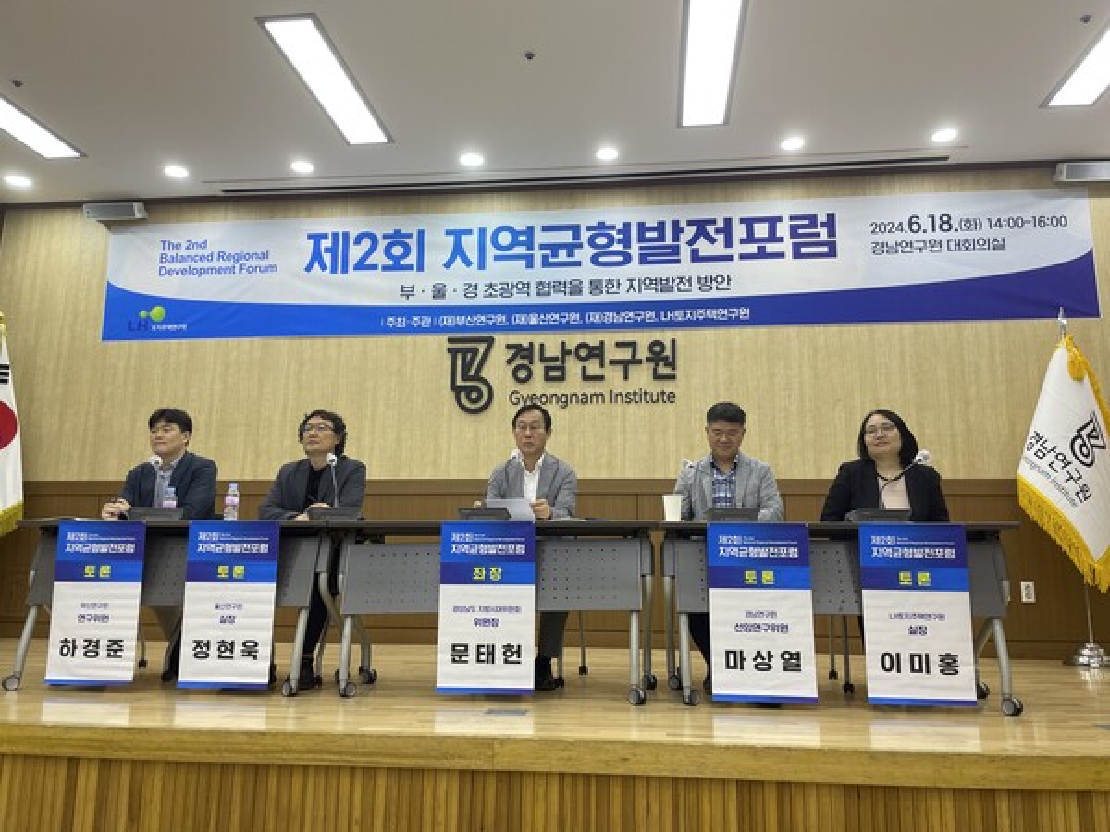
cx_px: 555
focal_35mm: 26
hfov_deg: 67.3
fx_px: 834
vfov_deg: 53.1
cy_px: 416
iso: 125
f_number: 1.6
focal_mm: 4.2
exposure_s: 1/120
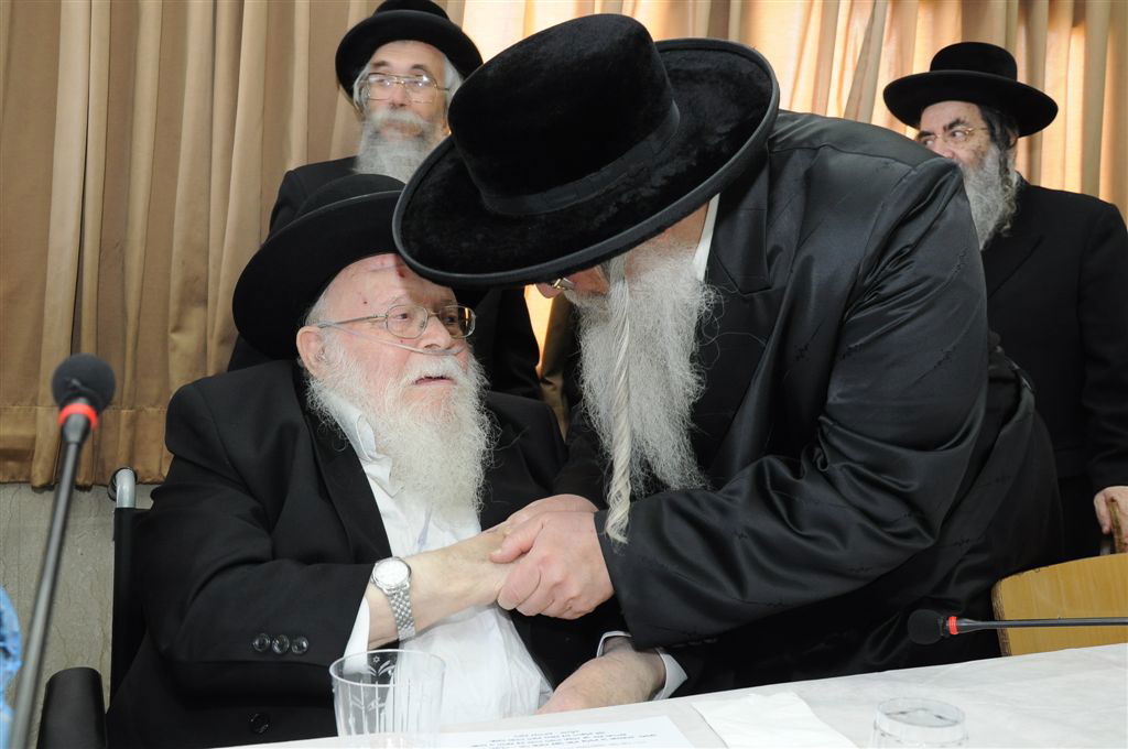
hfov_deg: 57.3
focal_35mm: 33
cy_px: 374
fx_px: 1033
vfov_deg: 39.9
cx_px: 564
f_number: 5.6
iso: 800
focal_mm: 22
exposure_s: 1/50
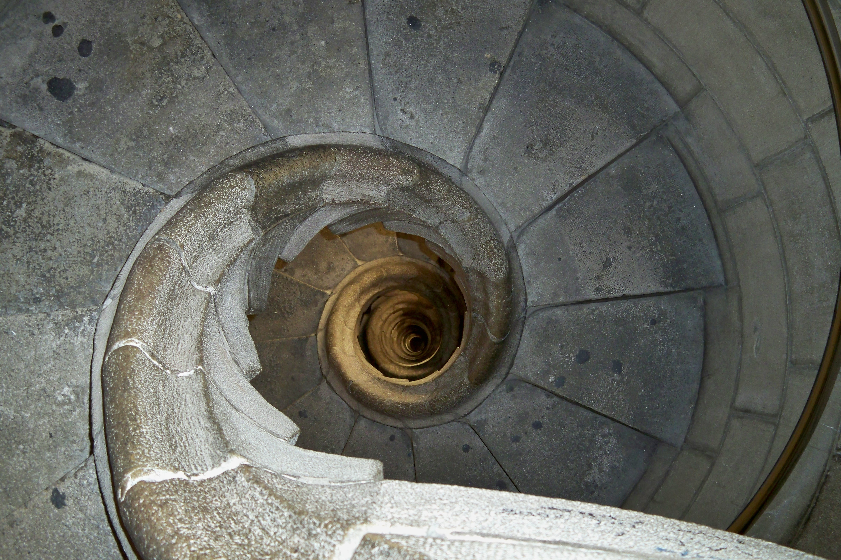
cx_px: 419
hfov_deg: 49.6
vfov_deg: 34.2
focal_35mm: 39
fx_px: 911
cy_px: 267
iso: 200
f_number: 3.1
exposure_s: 1/30
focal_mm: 7.9
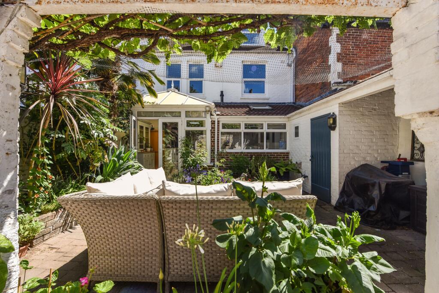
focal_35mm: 14
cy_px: 146
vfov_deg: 81.3
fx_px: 171
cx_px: 220
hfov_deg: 104.2
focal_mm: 14
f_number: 9
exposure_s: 1/640
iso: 400
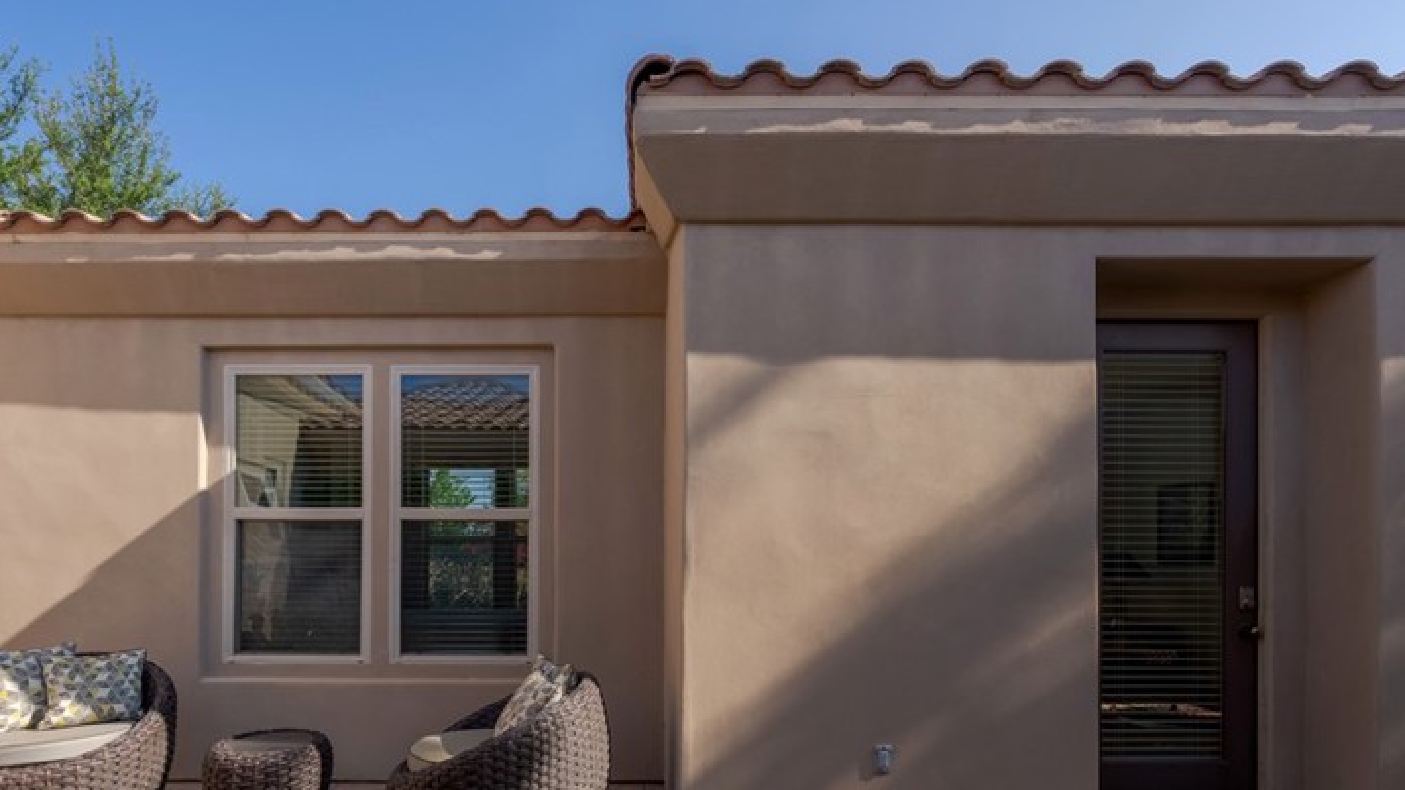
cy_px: 580
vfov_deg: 58.3
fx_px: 671
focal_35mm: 18
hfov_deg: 92.1
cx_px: 603
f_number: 10
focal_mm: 12
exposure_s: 1/2500
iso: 400
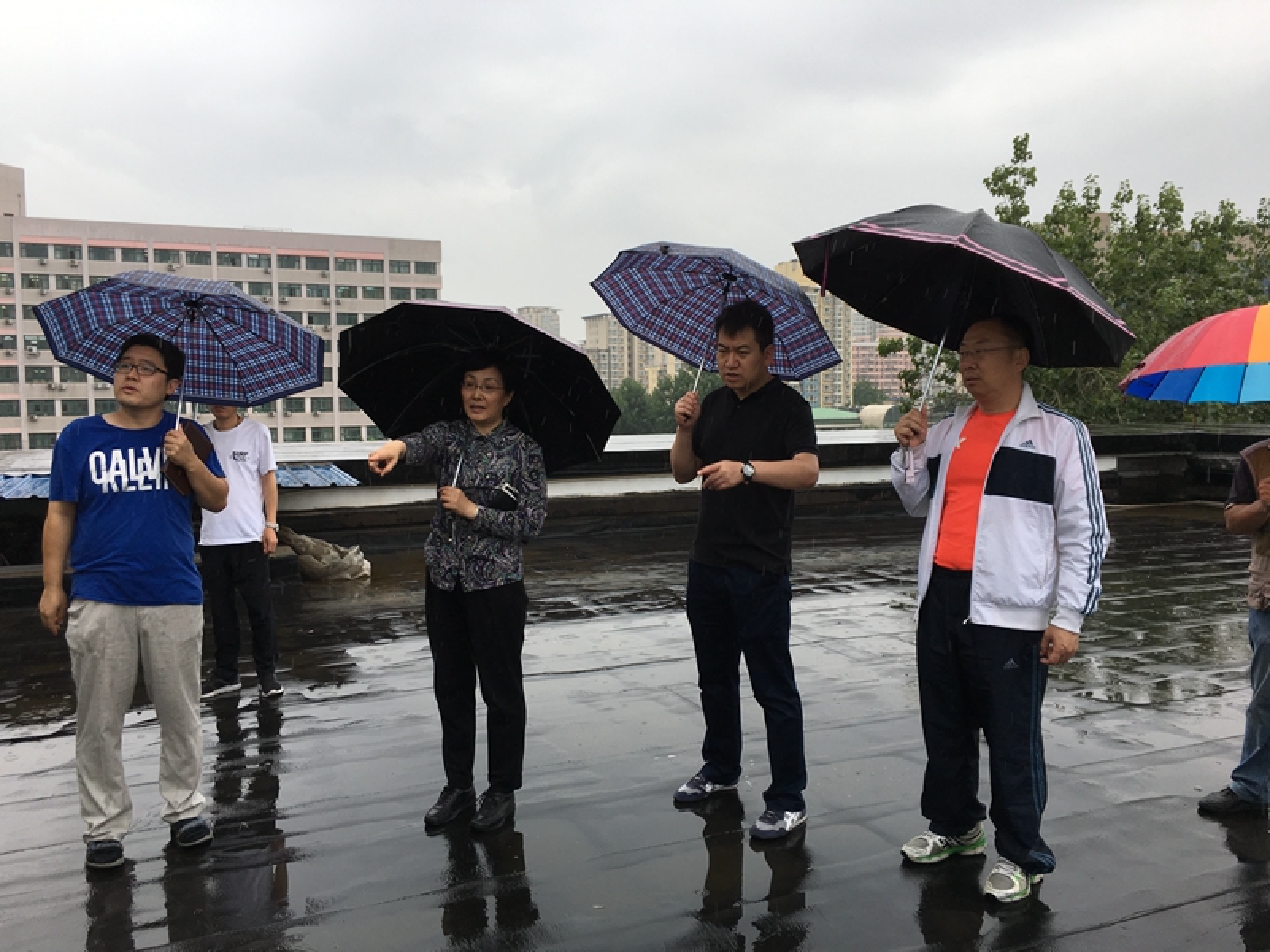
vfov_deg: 48.2
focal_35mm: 29
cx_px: 635
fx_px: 1064
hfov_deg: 61.7
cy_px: 476
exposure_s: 1/333
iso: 25
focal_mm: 4.15
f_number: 2.2
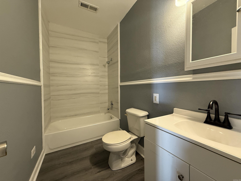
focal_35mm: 14
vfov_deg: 85.7
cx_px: 120
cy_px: 90
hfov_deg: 102.1
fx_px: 97
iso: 250
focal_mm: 2.22
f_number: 2.2
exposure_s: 1/60
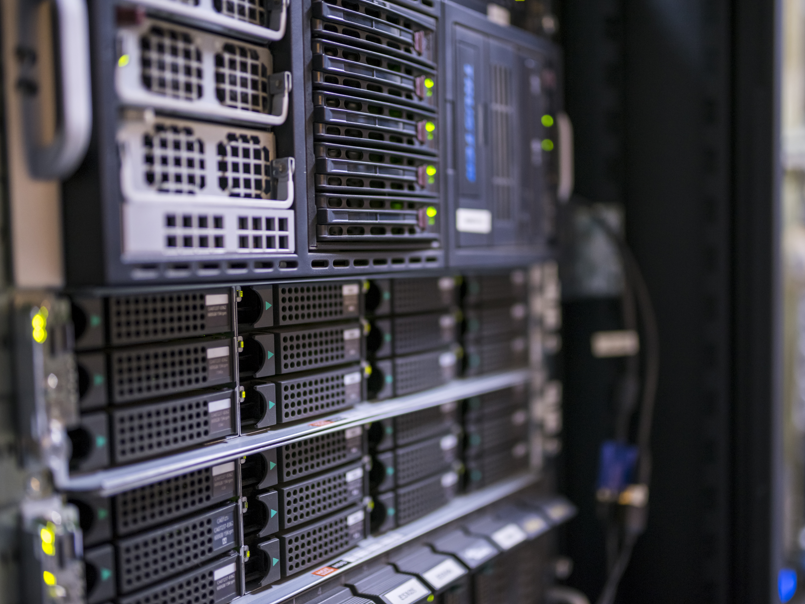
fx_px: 884
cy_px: 301
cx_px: 448
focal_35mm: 38
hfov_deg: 48.9
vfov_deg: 37.7
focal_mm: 35
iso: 800
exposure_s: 1/100
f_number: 1.4
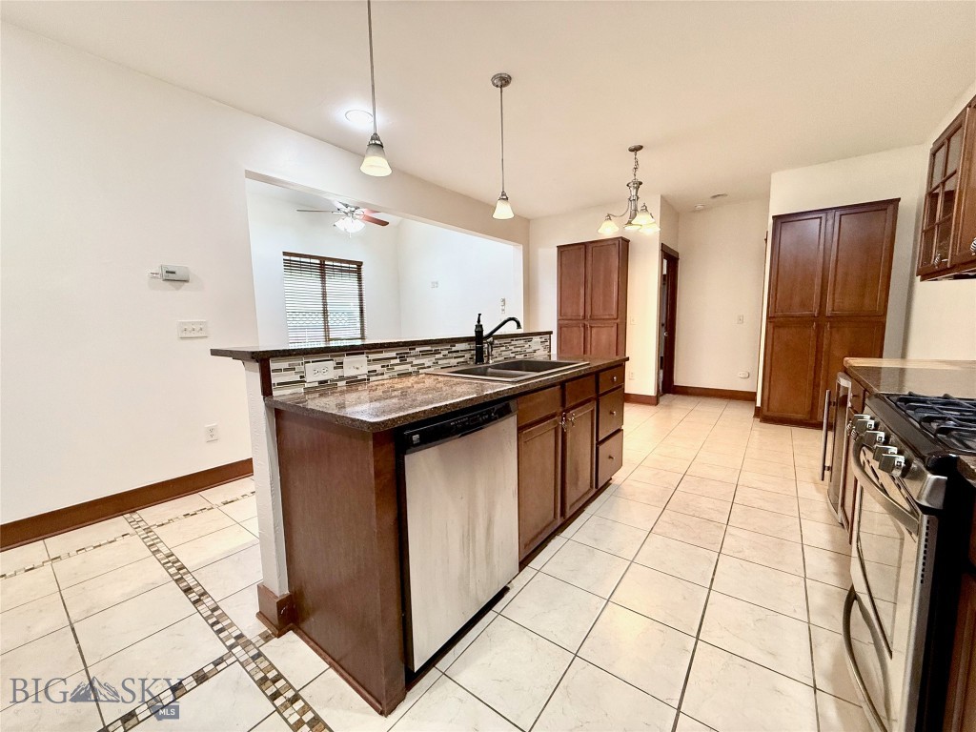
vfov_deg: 85.7
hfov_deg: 102.1
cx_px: 488
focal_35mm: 14
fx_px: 395
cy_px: 366
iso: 400
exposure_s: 1/120
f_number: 2.2
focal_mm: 2.22
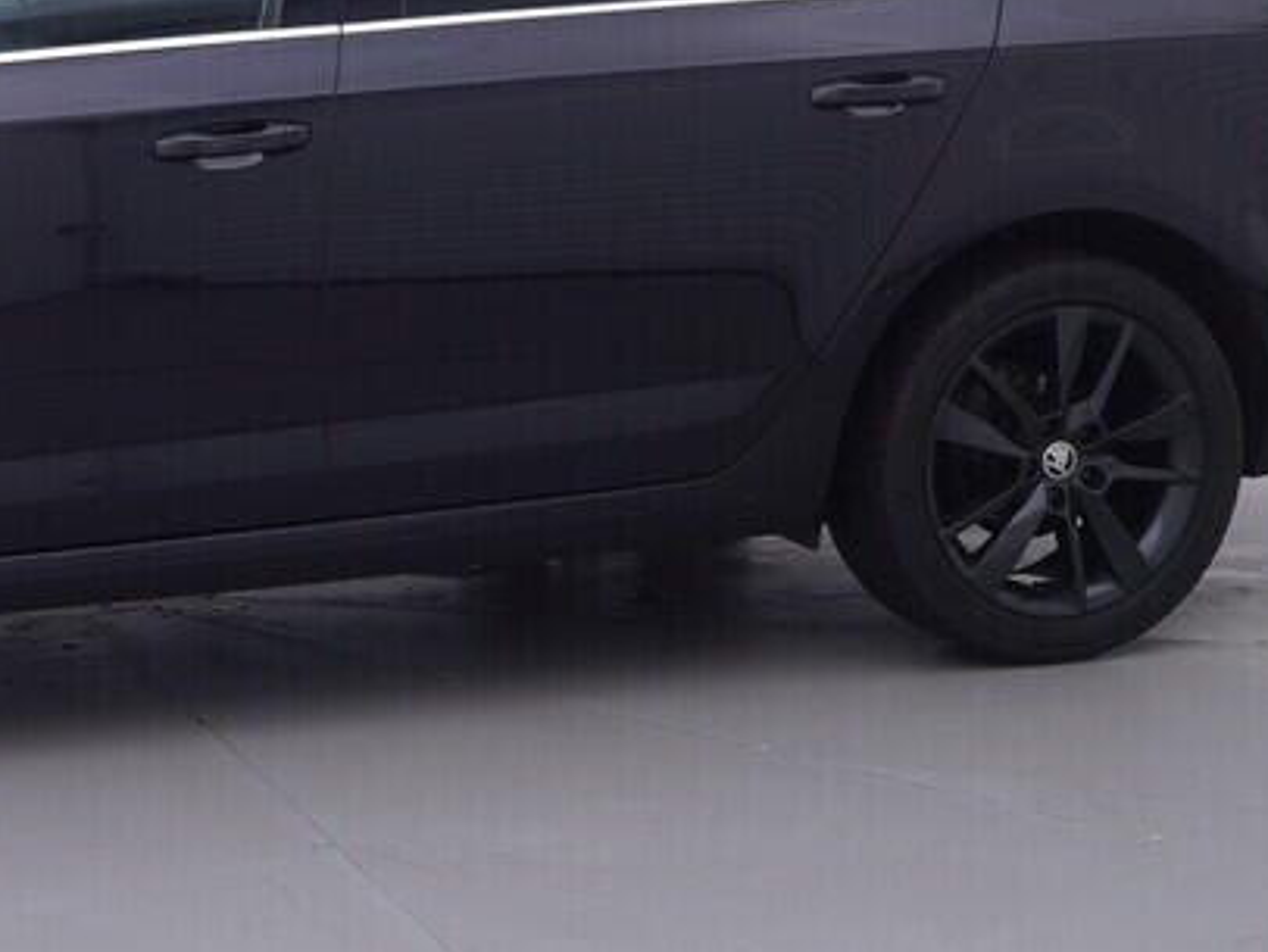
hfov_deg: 24.5
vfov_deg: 19.1
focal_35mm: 77
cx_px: 62
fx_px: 2811
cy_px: 218
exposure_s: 1/80
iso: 200
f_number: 5
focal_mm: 15
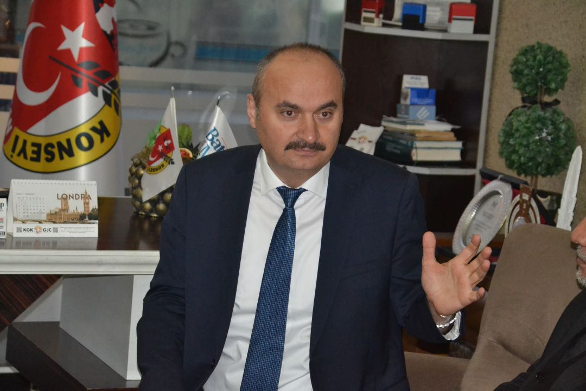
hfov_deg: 15.2
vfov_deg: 10.2
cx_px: 293
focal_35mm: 135
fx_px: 2197
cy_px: 196
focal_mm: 90
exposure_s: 1/60
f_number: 5.6
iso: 3200
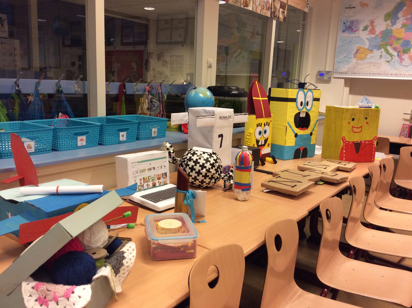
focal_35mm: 33
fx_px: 392
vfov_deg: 42.8
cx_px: 206
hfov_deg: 55.4
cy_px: 154
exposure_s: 1/24
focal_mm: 3.3
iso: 125
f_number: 2.4
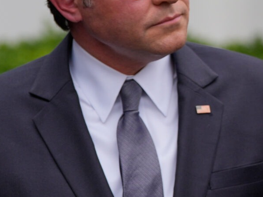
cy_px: 81
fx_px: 3775
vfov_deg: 3.0
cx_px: 545
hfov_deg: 3.9
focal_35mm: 497
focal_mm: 121
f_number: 3.5
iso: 250
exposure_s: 1/640
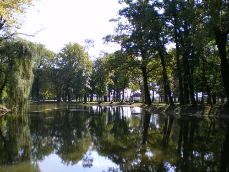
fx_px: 251
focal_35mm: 38
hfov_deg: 49.0
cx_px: 114
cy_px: 86
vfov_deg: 37.7
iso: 64
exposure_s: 1/250
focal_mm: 6.3
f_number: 3.1
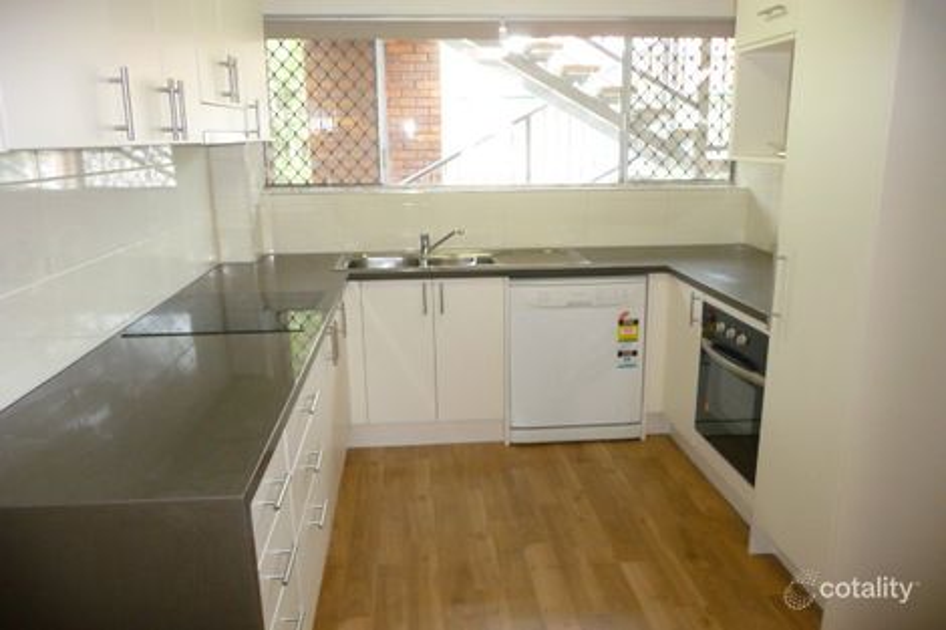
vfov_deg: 46.4
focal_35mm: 28
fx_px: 735
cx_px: 473
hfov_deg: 65.5
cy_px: 315
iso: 320
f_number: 3.3
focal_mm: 4.7
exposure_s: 1/30
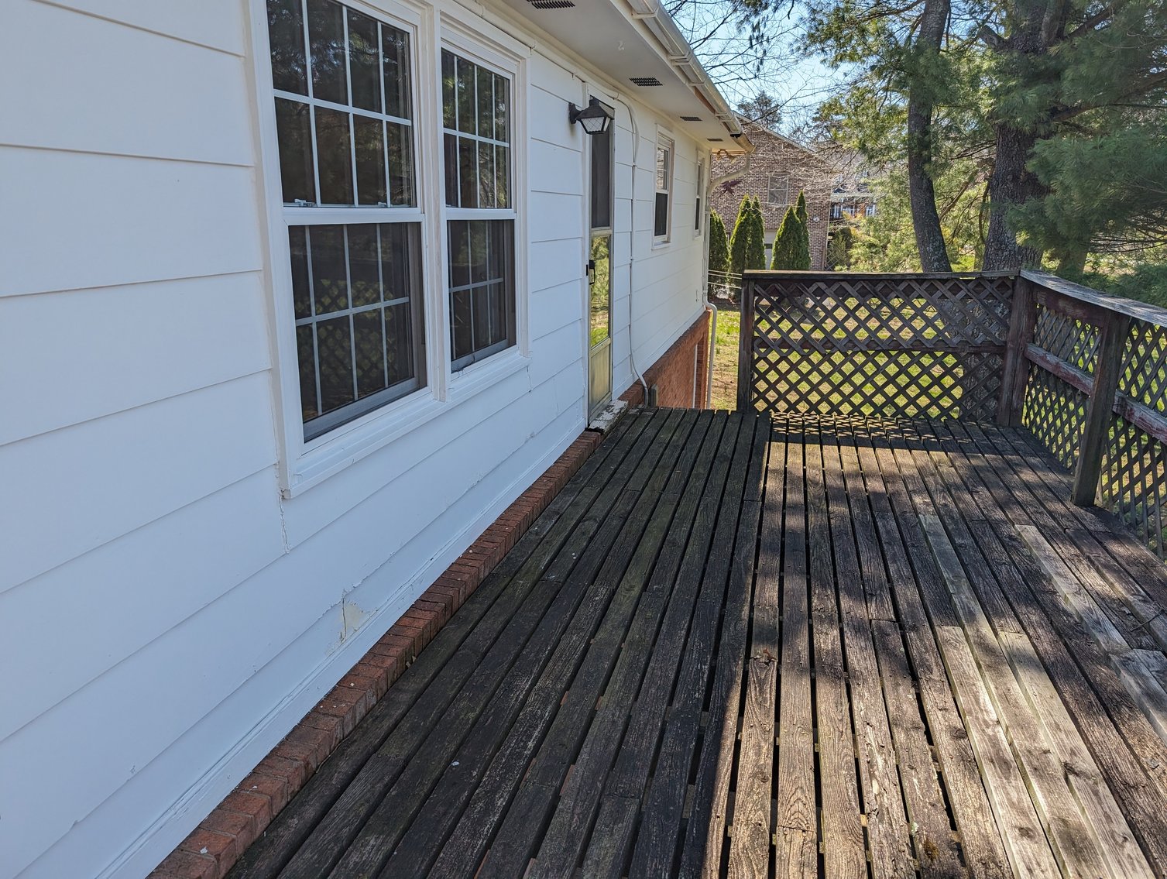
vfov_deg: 56.9
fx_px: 810
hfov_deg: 71.5
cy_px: 440
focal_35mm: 24
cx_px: 584
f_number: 1.68
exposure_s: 1/499
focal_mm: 6.9
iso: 20
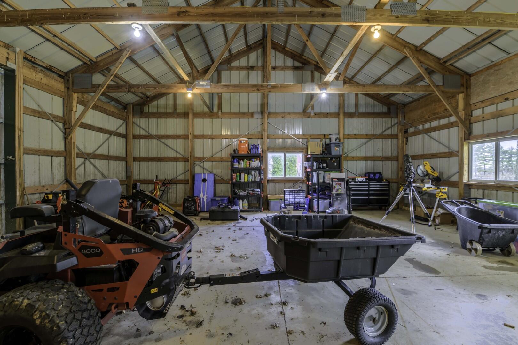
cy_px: 172
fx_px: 216
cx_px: 259
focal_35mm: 15
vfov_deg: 77.3
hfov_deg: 100.4
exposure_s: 1/3
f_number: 18
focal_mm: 15
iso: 100
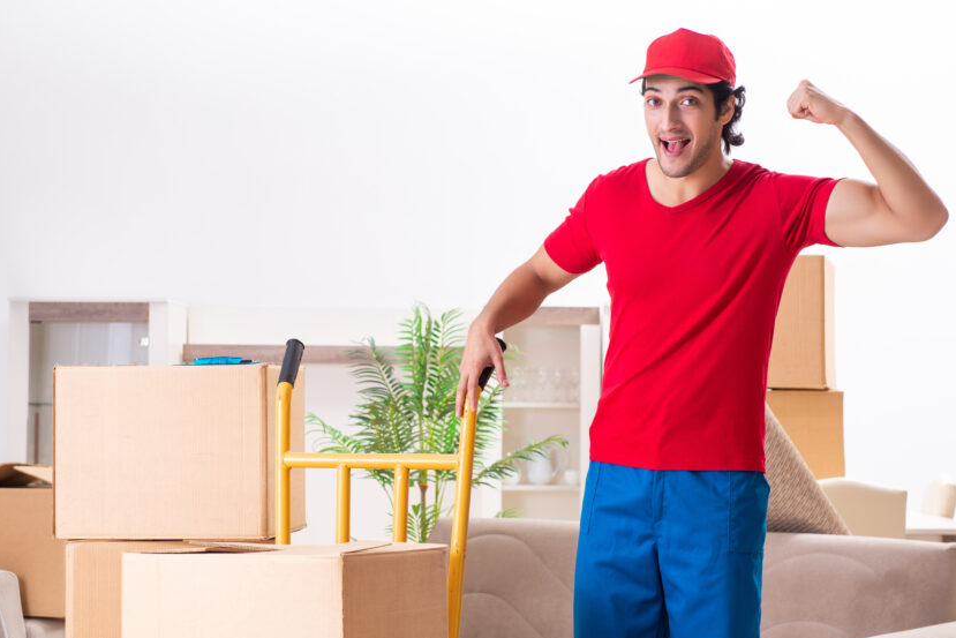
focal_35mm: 76
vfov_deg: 18.0
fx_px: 2018
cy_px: 310
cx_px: 517
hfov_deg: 26.6
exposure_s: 1/100
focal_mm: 70
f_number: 5
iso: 100
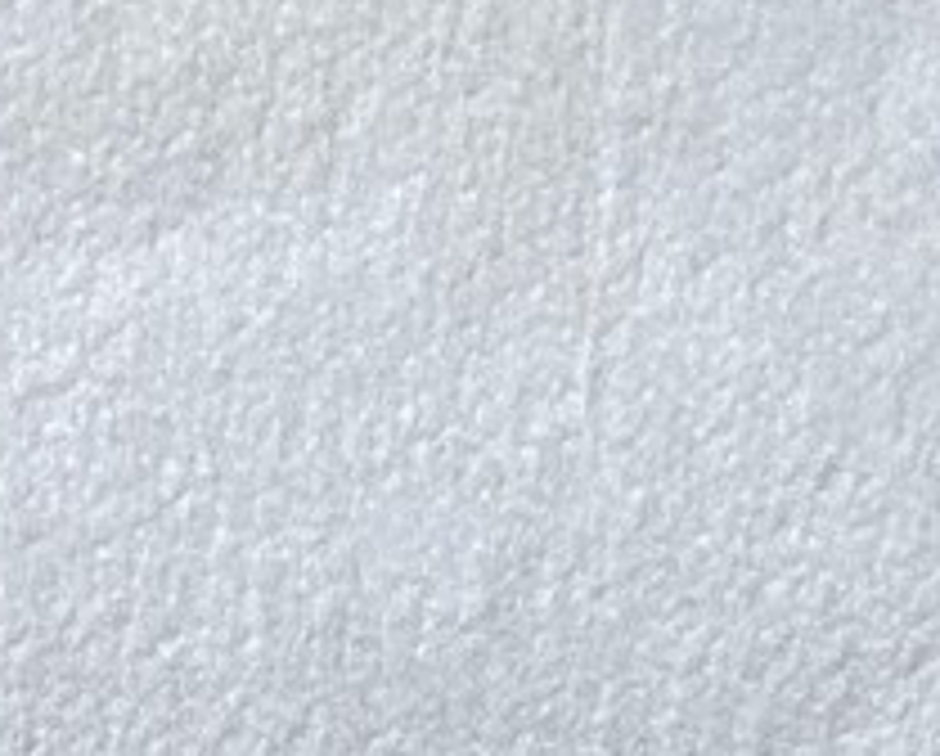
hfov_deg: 11.0
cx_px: -274
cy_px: 2932
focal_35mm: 171
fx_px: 4766
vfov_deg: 7.1
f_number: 1.8
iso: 100
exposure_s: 1/60
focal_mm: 4.25
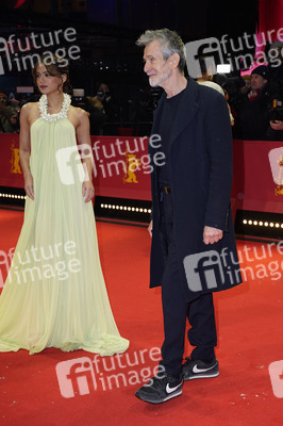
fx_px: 567
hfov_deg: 28.0
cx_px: 142
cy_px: 213
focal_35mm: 48
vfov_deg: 41.1
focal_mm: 48
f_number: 5.6
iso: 800
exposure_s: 1/160
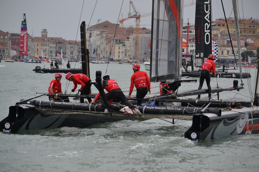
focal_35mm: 210
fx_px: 1510
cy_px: 86
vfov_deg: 6.5
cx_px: 130
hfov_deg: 9.8
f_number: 5
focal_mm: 140
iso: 400
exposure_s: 1/1600
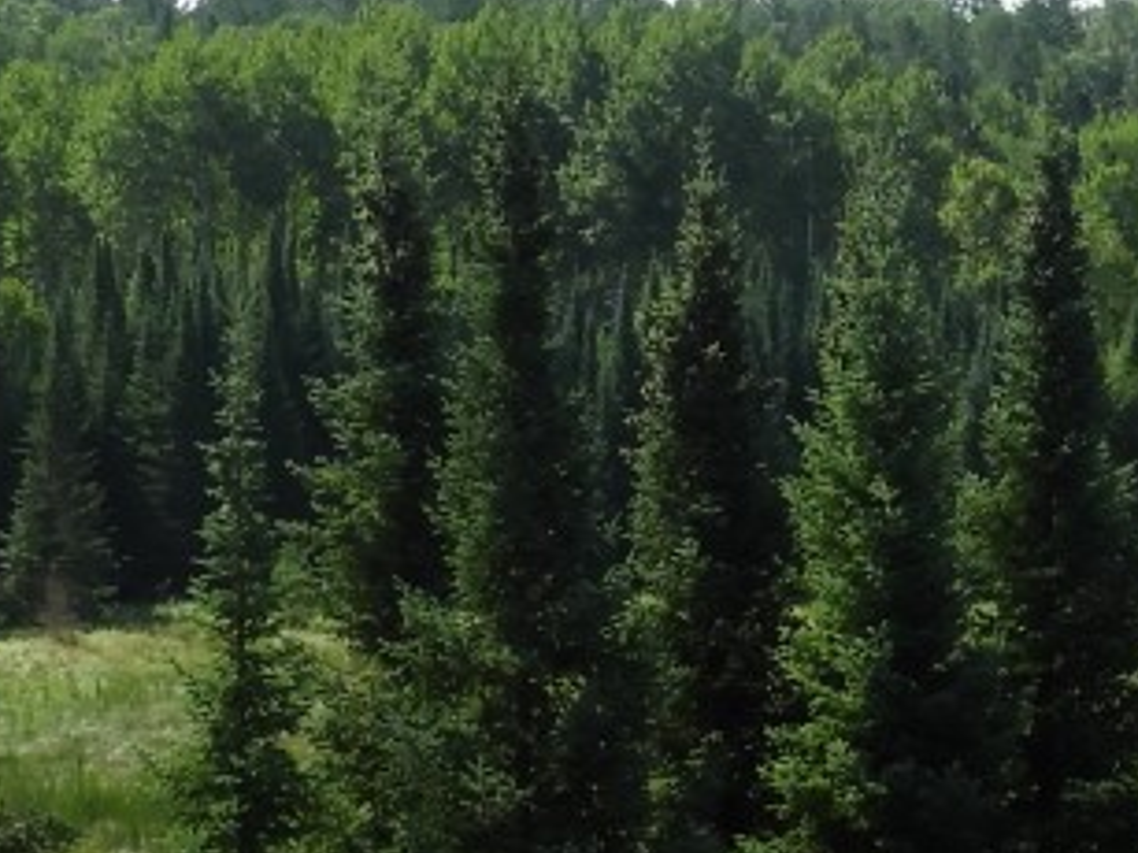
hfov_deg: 12.3
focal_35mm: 155
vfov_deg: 9.5
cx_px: 1605
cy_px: 679
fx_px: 5094
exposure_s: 1/800
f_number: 3.6
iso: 100
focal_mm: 5.9
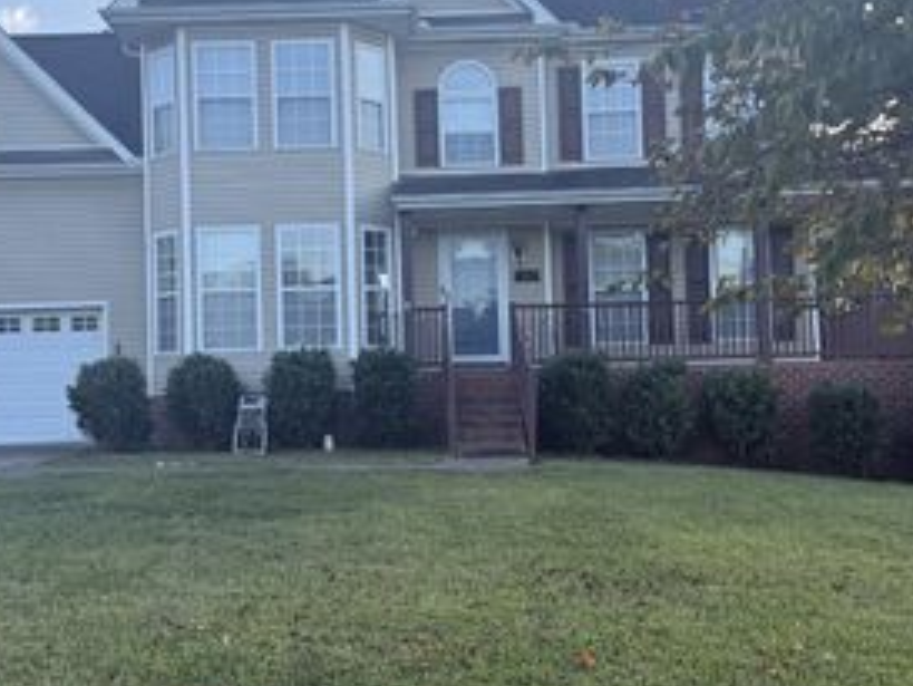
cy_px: 340
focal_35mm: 44
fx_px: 1161
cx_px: 415
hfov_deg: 42.9
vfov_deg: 32.9
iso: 100
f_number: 1.78
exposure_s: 1/931
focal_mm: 6.76
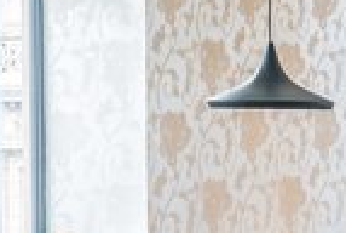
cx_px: 796
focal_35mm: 279
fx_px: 2687
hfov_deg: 7.0
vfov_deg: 4.9
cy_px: 189
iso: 100
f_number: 11
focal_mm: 50
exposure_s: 1
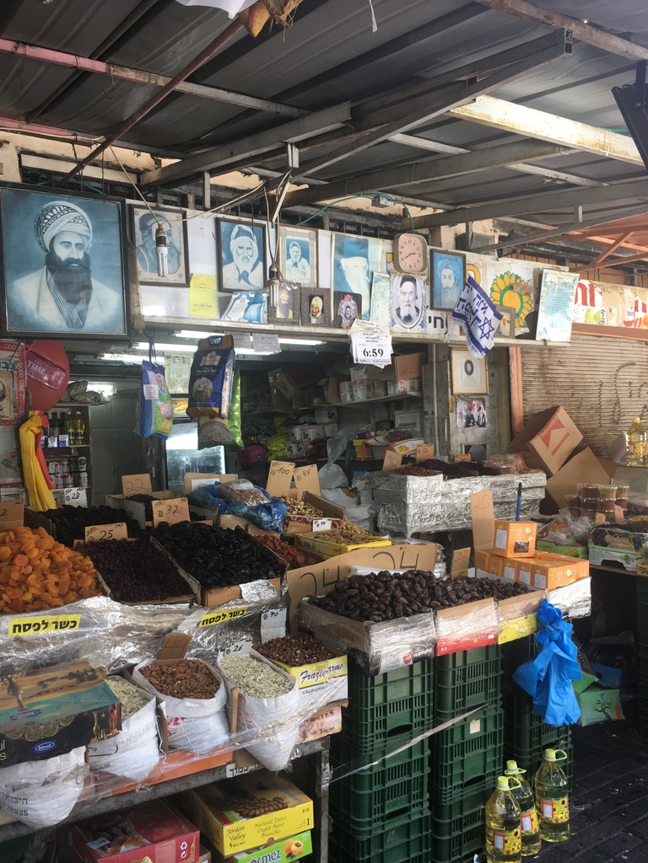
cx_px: 324
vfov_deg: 61.7
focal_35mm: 29
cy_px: 432
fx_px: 724
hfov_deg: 48.2
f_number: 2.2
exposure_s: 1/100
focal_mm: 4.15
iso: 40
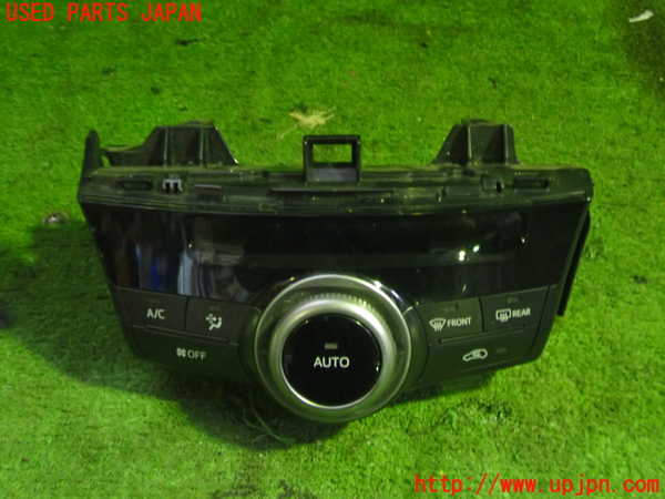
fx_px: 730
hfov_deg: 49.0
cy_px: 250
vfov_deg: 37.7
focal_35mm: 38
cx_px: 332
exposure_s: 1/10
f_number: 2.7
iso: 800
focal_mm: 6.83
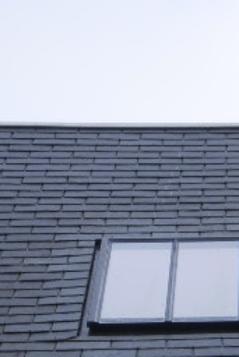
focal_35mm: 281
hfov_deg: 4.9
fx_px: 2794
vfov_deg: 7.3
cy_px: 301
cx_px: 175
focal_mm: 18.9
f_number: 5.9
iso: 100
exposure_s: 1/160
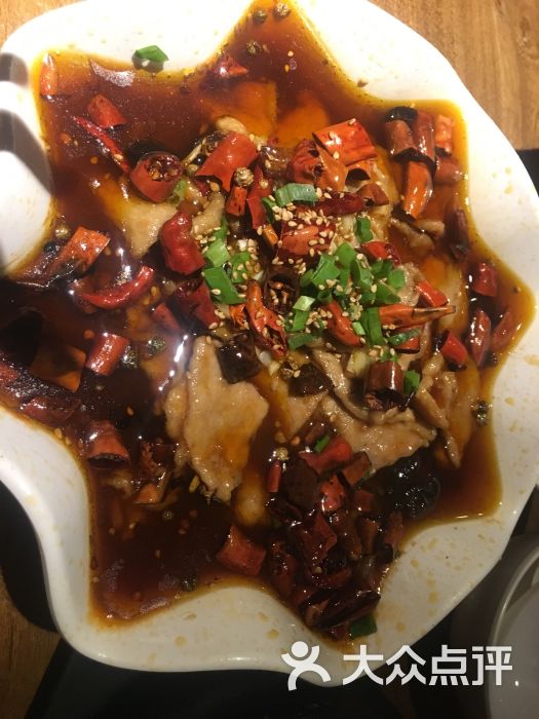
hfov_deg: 48.2
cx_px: 270
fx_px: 602
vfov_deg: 61.7
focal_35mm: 29
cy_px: 360
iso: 200
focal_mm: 4.15
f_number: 2.2
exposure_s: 1/25
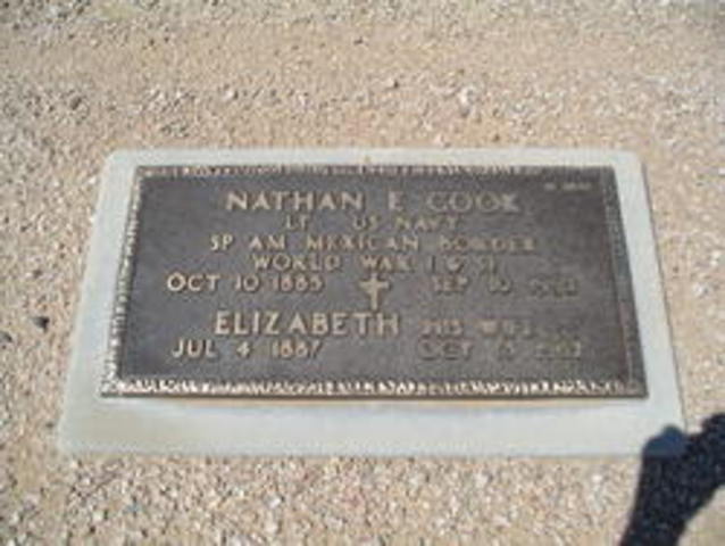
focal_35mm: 37
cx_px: 362
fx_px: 776
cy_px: 273
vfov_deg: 38.7
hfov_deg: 50.1
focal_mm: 7.8
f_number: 6
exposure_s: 1/926
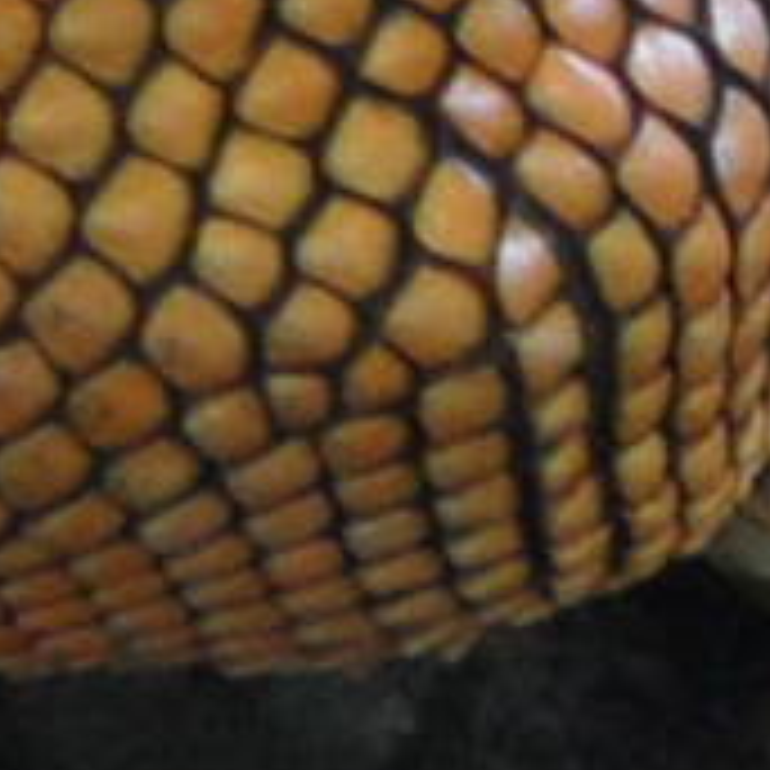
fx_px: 6644
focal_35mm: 264
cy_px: -1860
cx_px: -1819
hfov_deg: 6.0
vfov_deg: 6.0
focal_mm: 5.3
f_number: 3.4
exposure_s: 1/30
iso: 200
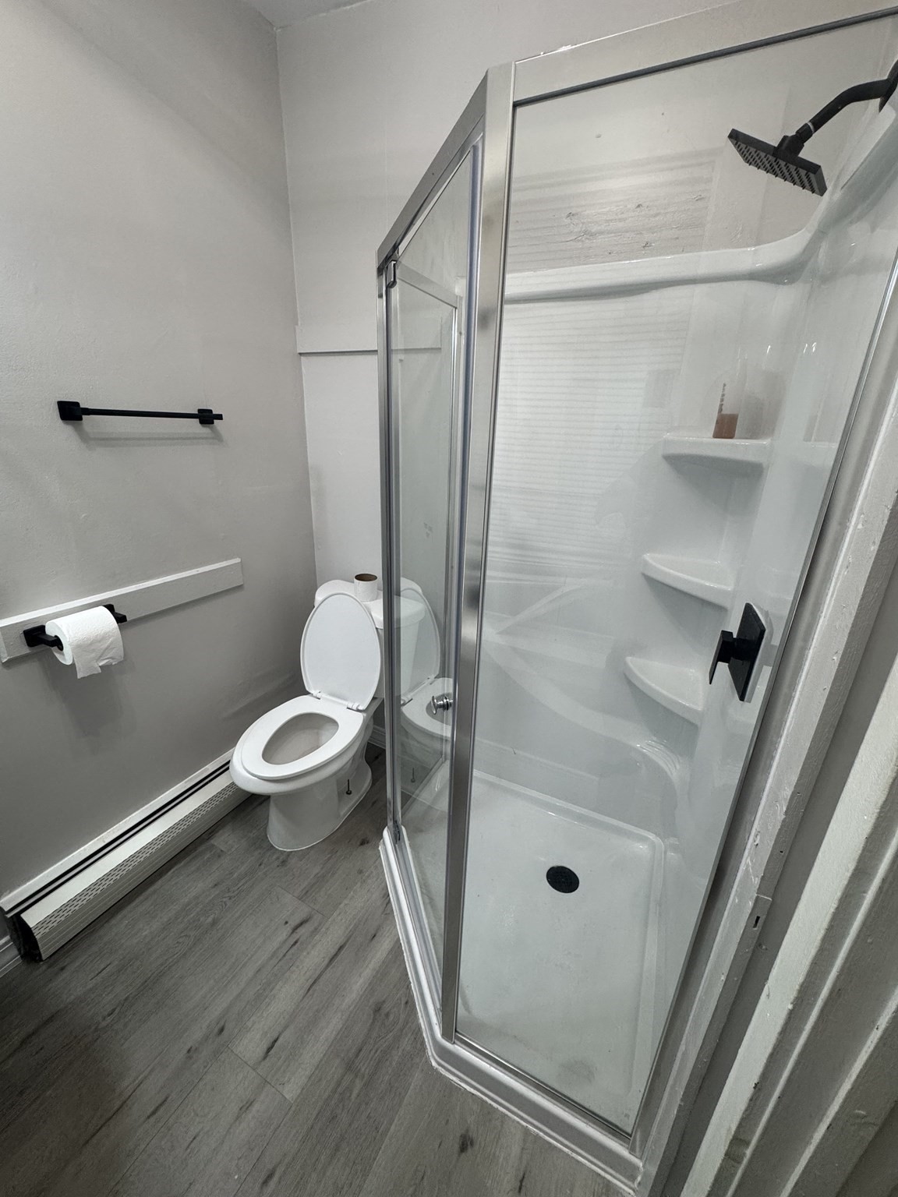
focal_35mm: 14
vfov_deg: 102.1
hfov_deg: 85.7
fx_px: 484
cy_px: 598
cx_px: 449
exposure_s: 1/120
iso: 200
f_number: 2.2
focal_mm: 2.22
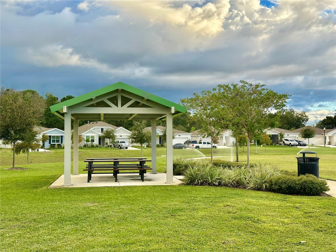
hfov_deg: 39.7
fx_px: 466
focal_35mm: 48
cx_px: 168
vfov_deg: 30.3
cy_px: 126
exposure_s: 1/944
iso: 64
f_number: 1.78
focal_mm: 6.86
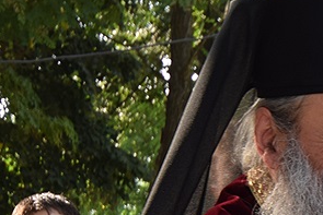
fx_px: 1750
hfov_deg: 10.3
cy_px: 357
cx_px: 436
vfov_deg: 6.9
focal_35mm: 195
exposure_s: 1/80
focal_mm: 24
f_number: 5.6
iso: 100
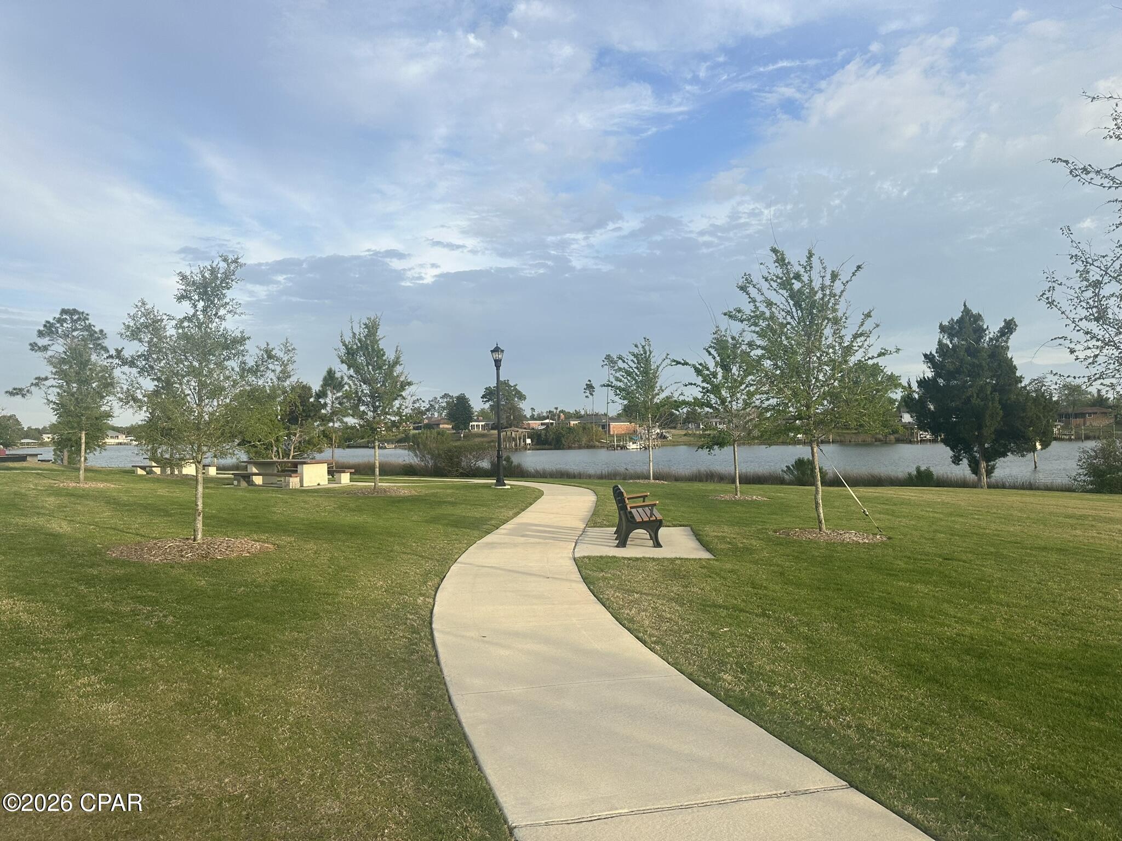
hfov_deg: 71.6
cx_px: 561
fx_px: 778
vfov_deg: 56.8
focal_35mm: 24
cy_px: 420
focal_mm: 6.86
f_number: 1.78
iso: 80
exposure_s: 1/1812
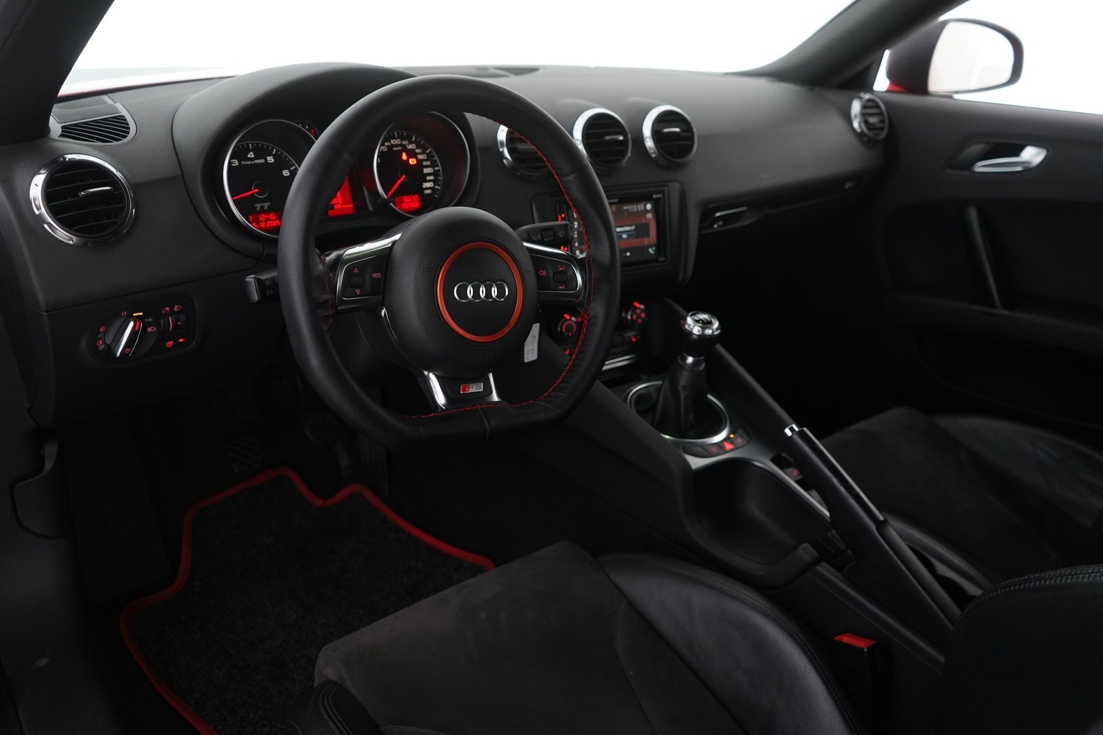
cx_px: 552
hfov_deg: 65.5
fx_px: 858
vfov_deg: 46.4
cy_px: 368
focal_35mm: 28
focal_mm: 28
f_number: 3.5
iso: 4000
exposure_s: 1/60
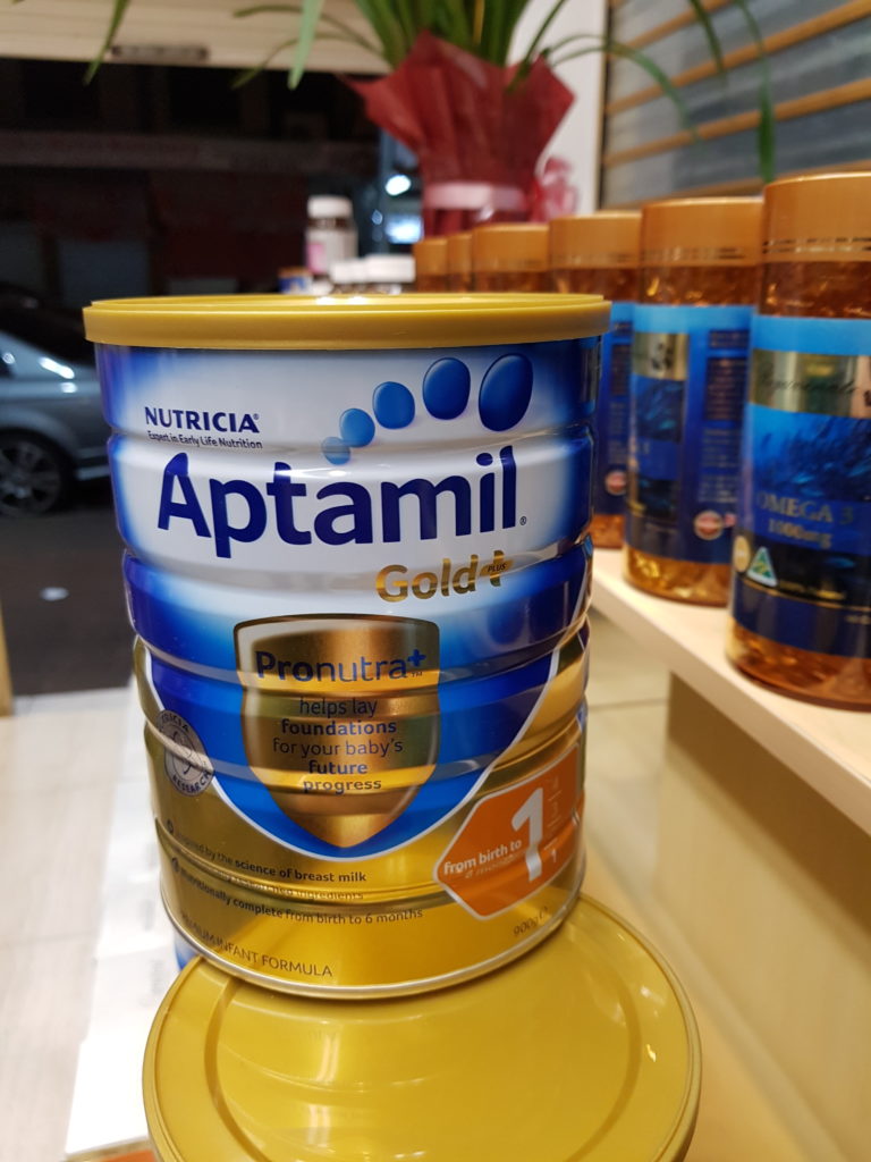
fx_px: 872
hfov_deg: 53.1
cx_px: 436
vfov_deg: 67.3
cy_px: 581
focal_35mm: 26
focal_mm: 4.2
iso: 125
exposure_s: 1/50
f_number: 1.7
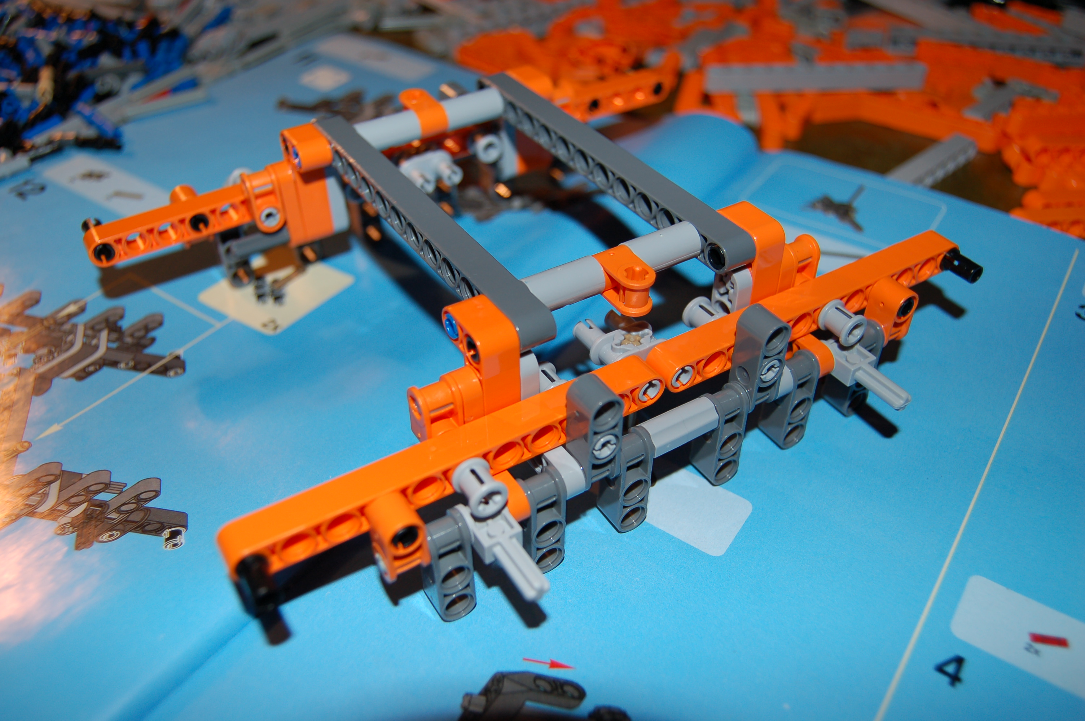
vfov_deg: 39.9
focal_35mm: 33
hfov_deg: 57.3
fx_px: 994
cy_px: 360
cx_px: 542
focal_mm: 22
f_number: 3.8
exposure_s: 1/60
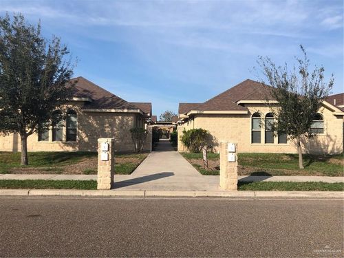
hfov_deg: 63.4
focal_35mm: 28
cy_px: 129
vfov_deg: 49.7
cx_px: 172
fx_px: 278
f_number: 1.8
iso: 25
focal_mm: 4
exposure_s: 1/2404
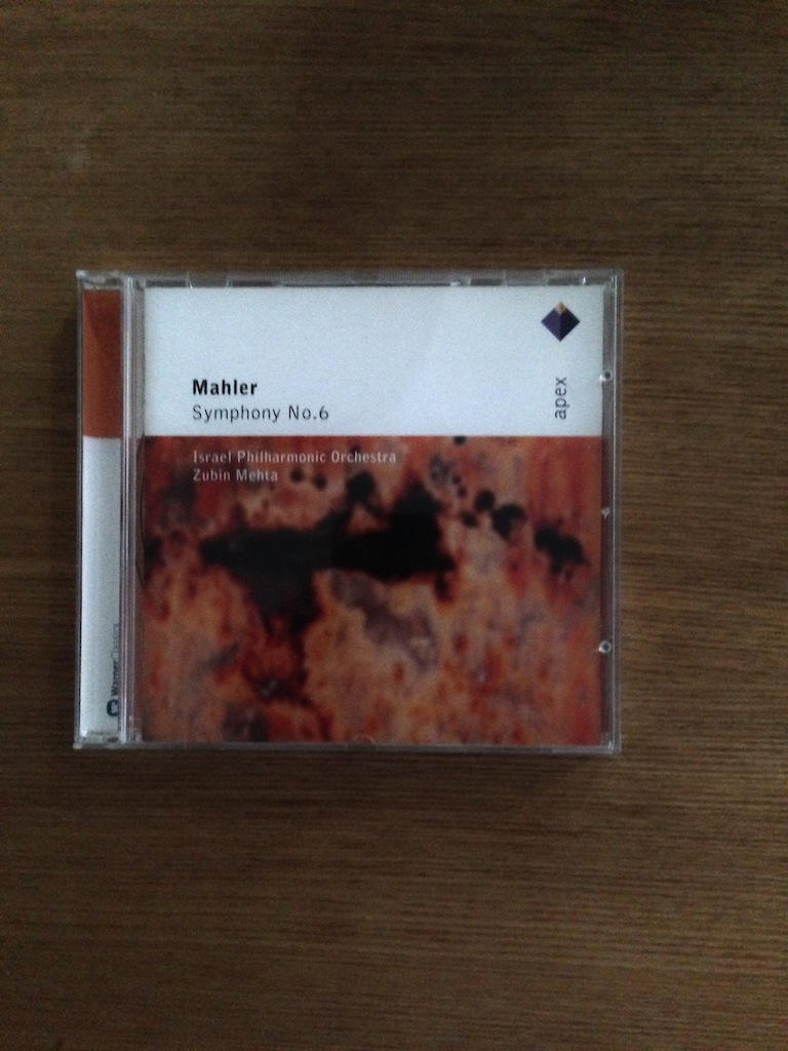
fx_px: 1002
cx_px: 394
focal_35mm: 33
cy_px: 526
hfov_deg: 42.9
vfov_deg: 55.4
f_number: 2.4
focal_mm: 4.12
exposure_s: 1/15
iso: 800
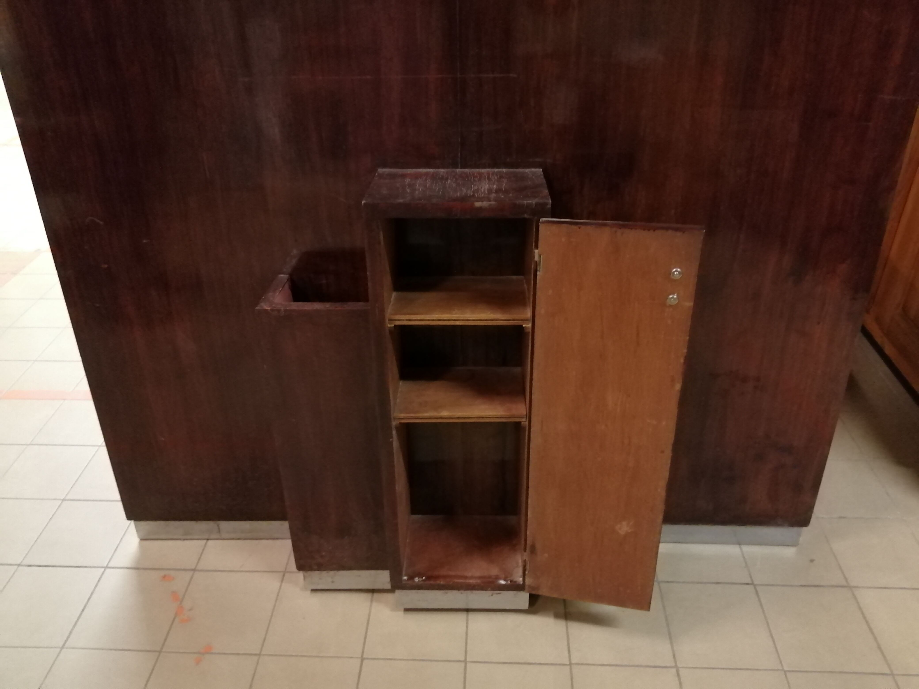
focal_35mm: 26
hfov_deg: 67.3
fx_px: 690
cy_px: 344
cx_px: 460
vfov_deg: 53.1
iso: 640
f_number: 1.8
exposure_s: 1/16.7
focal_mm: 3.46
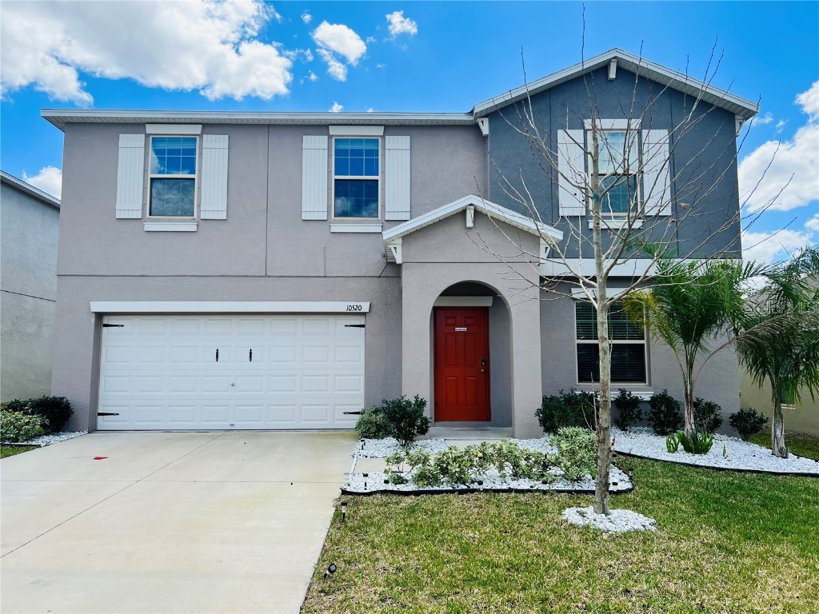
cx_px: 410
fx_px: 615
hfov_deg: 67.3
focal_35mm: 26
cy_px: 307
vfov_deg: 53.1
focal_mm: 5.7
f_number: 1.5
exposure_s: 1/2695
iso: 50
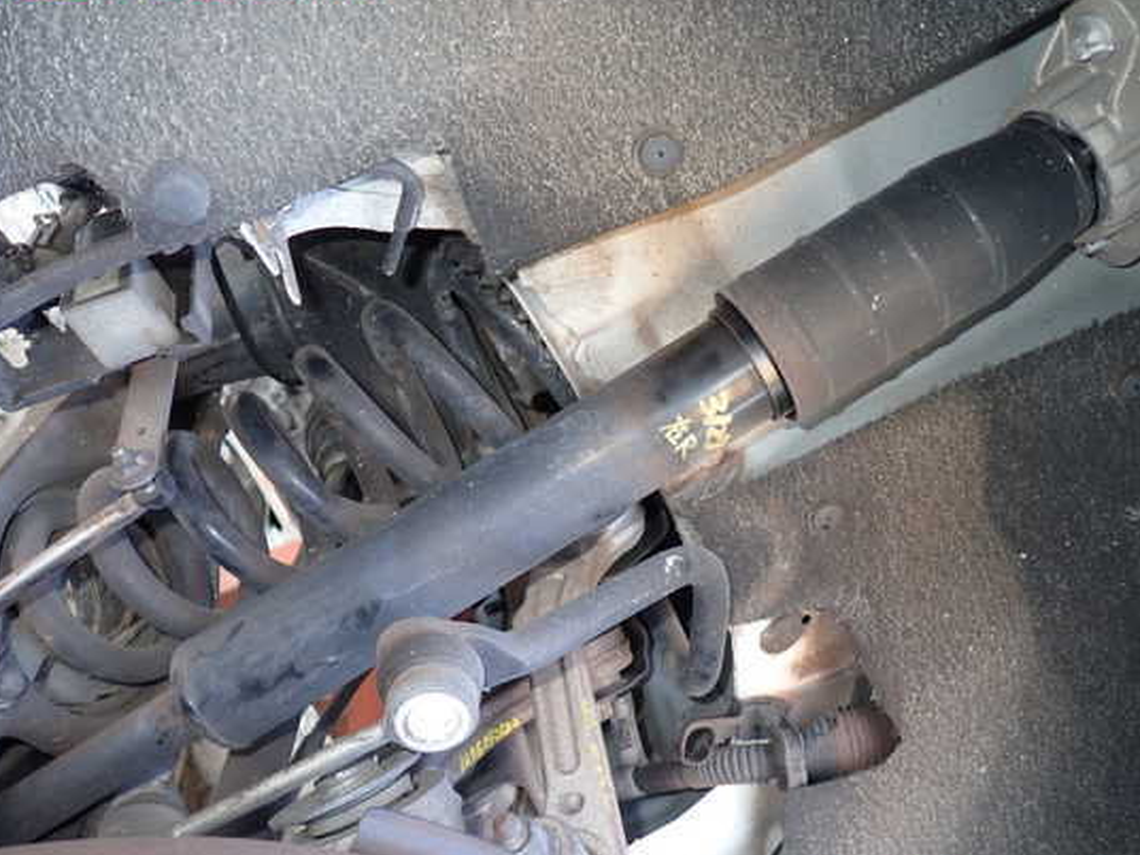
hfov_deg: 63.3
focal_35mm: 28
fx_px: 922
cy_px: 432
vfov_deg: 49.7
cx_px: 623
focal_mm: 4.5
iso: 200
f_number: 2
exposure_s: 1/30
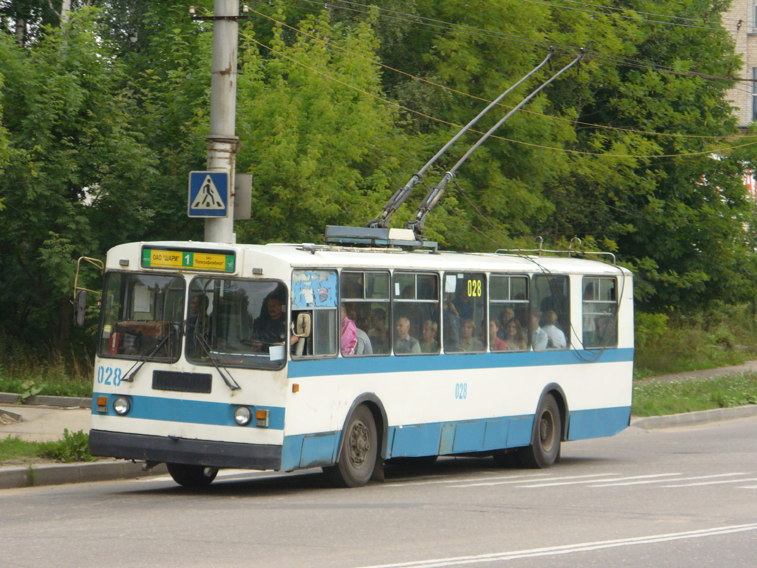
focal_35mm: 138
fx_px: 3018
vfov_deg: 10.7
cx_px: 378
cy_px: 284
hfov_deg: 14.3
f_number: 3.8
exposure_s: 1/200
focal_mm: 22.7
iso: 80
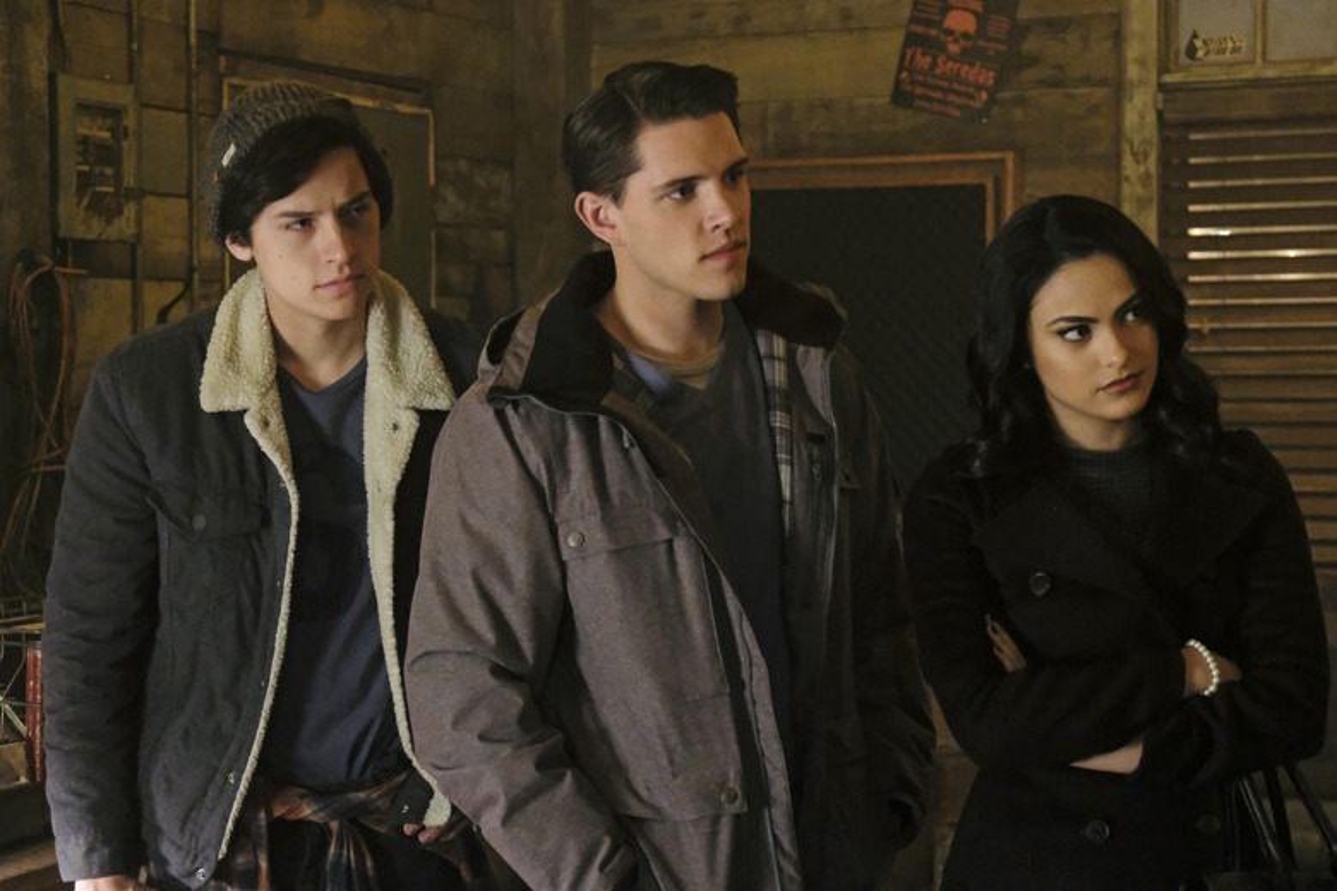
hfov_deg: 30.1
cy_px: 446
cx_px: 668
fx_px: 2488
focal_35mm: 67
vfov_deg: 20.3
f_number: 4
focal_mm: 44.4
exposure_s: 1/100
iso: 8000
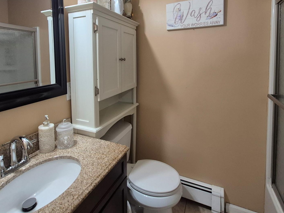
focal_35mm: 19
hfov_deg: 84.6
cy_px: 66
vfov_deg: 66.3
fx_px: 156
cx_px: 138
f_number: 2.2
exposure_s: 1/60
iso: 160
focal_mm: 1.74
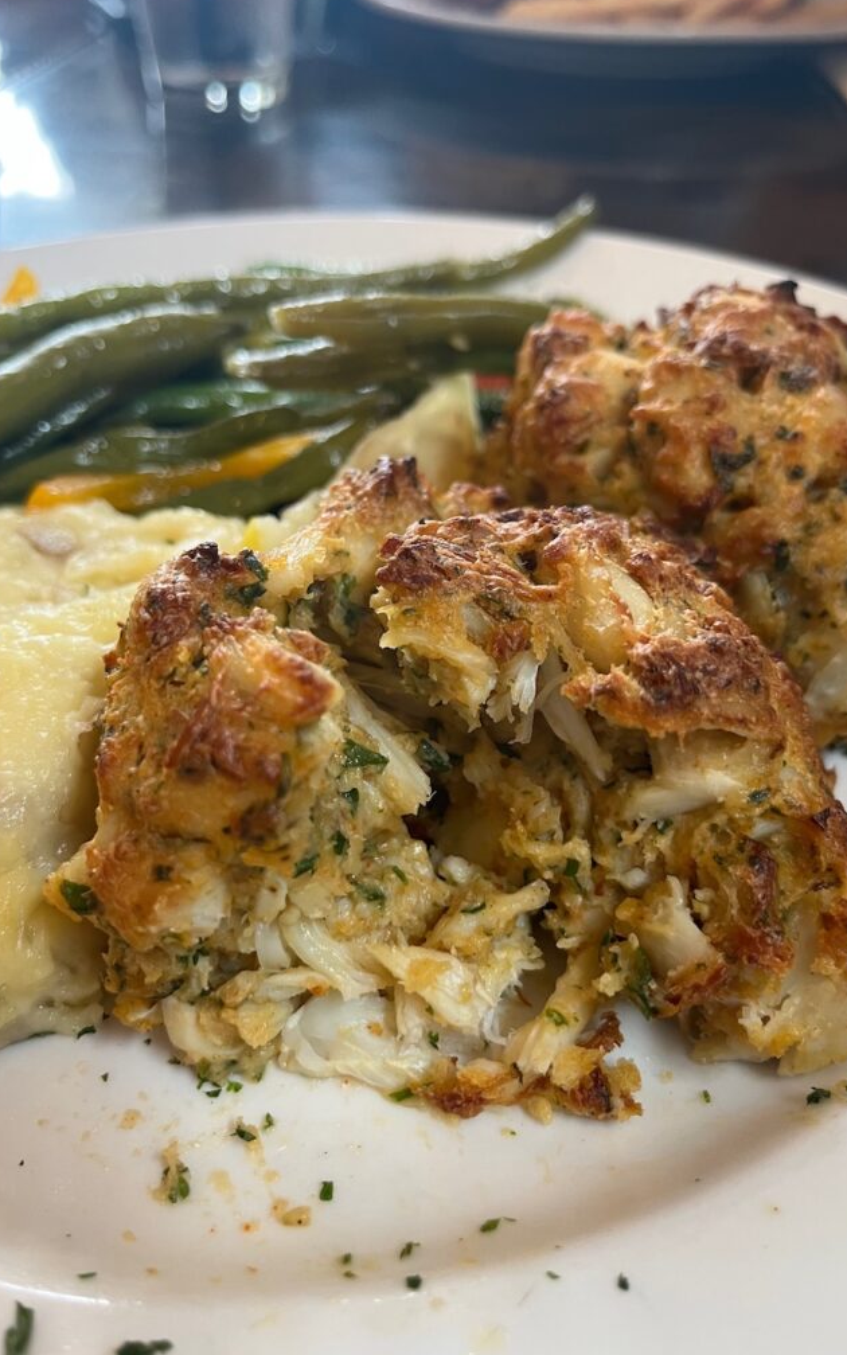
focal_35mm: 28
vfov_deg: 66.5
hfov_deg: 44.5
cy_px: 668
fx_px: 1034
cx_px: 394
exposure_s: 1/60
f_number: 1.6
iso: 125
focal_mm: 5.1
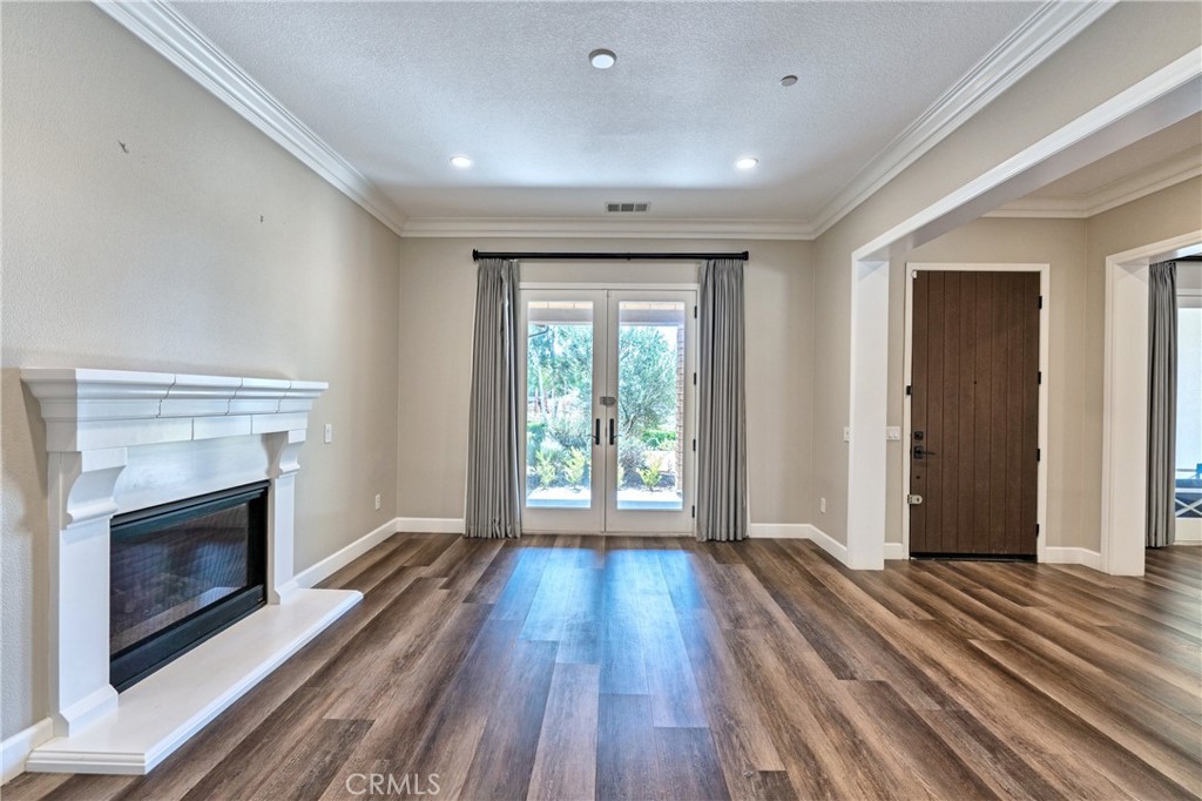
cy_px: 400
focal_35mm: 16
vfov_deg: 73.7
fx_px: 534
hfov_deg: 96.8
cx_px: 601
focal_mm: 16
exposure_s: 1/50
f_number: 3.5
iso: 125
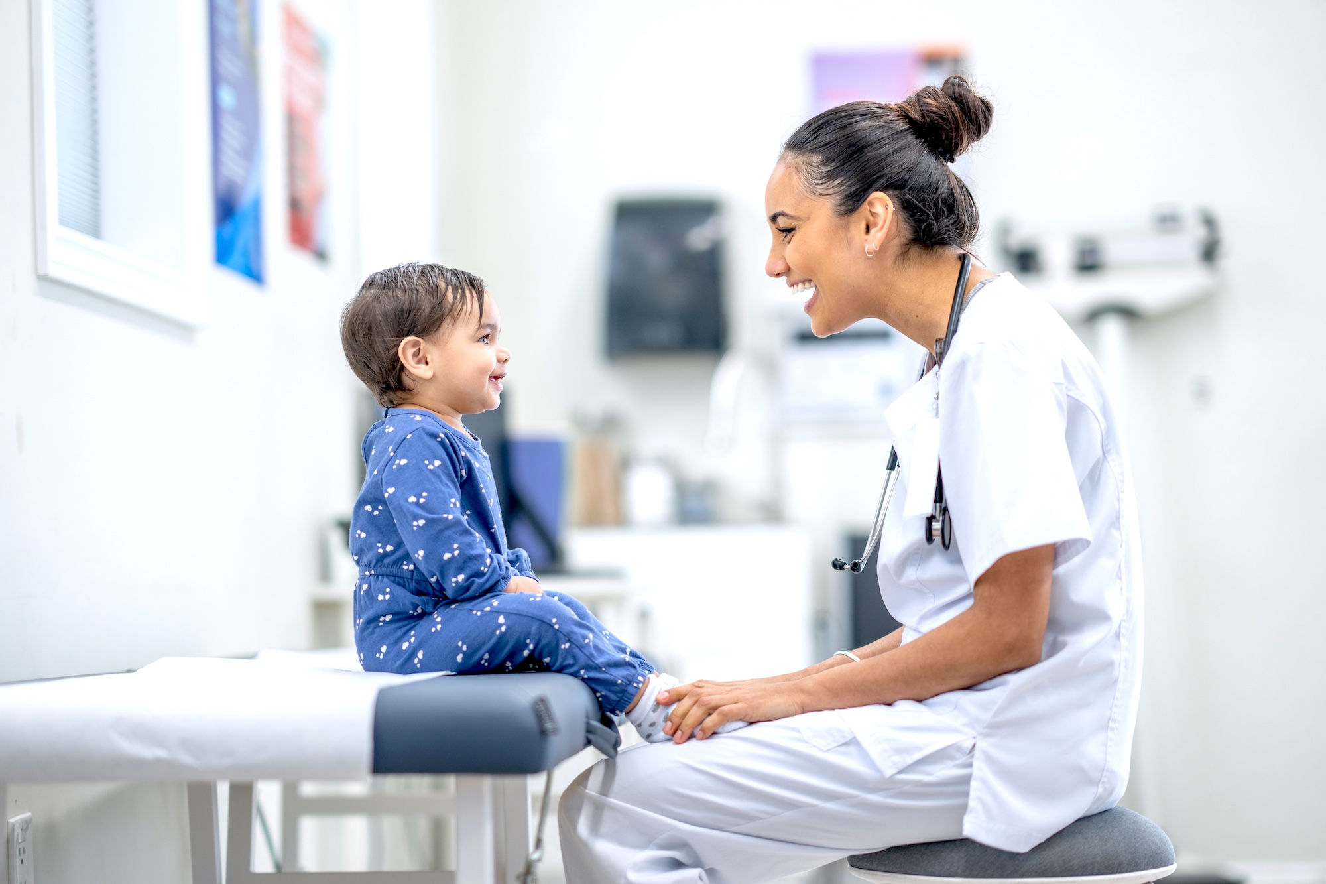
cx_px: 663
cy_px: 442
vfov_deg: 16.1
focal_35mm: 85
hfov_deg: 23.9
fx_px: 3130
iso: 100
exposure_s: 1/125
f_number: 1.6
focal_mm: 85
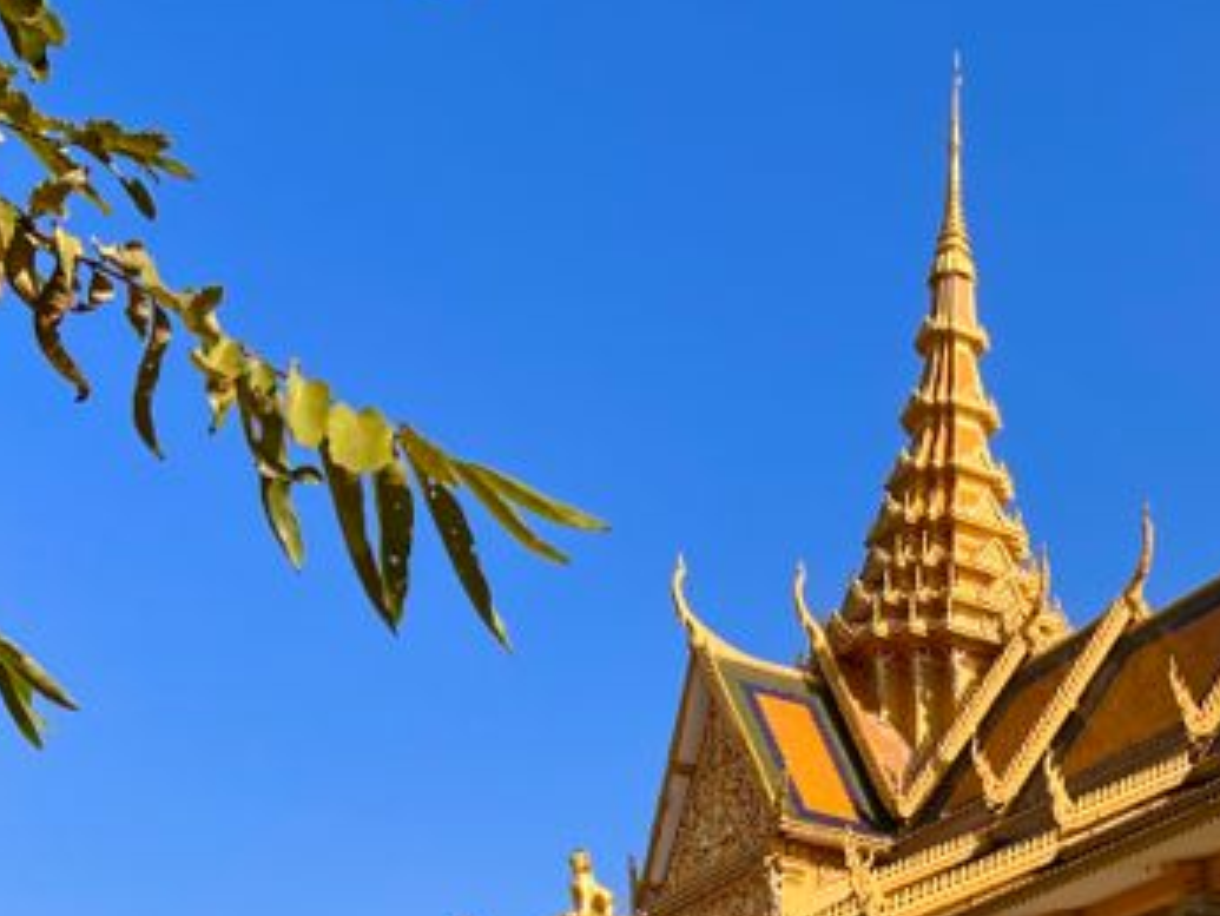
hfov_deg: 29.1
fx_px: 2256
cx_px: 1096
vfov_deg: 21.6
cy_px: 1047
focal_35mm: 64
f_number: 1.5
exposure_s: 1/3356
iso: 50
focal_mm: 5.7
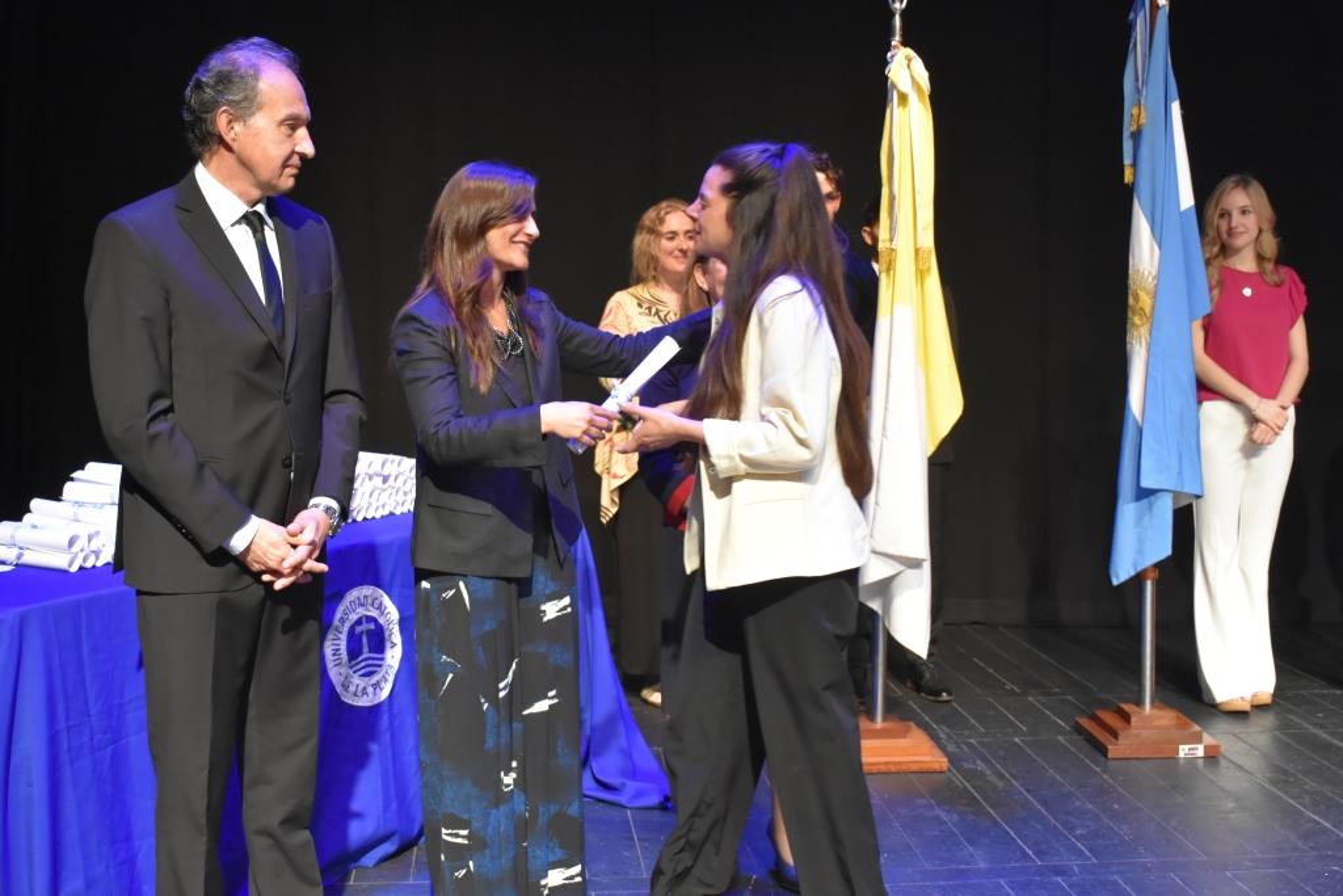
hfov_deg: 41.1
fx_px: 1791
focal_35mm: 48
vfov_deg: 28.1
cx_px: 672
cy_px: 448
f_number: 5
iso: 3200
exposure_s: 1/100
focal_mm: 32
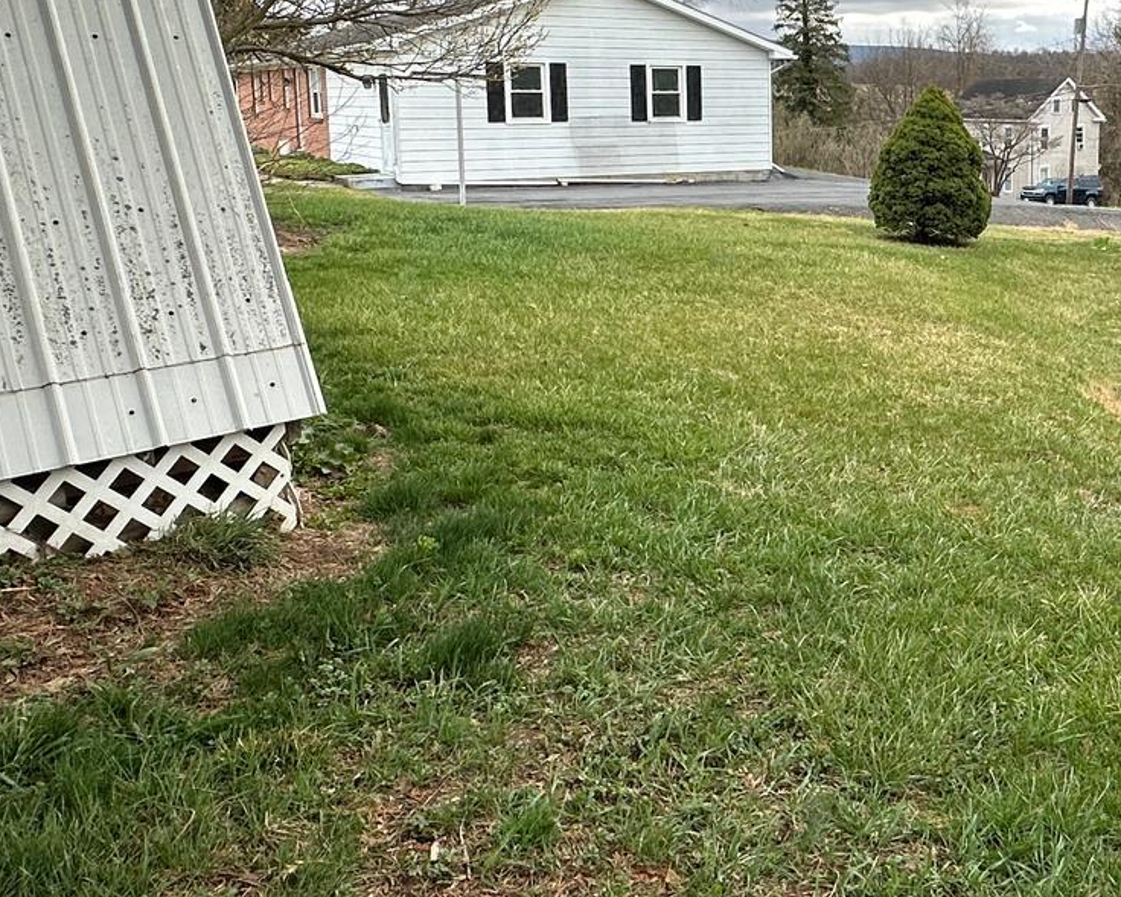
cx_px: 880
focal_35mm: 38
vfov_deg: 38.7
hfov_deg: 45.7
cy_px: 295
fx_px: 1261
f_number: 2.2
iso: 40
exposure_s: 1/779
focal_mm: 2.22
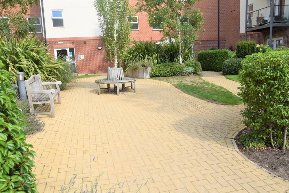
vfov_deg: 47.9
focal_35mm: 27
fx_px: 217
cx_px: 144
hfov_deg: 67.4
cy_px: 96
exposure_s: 1/250
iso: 100
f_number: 8
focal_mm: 18
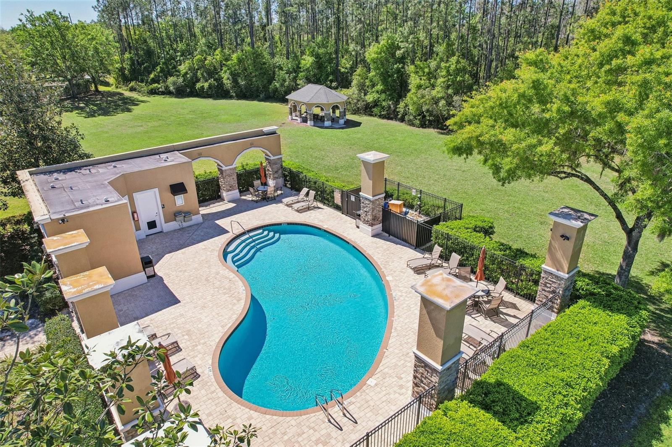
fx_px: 411
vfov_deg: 57.2
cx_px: 336
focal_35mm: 22
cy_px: 224
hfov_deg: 78.6
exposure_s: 1/2000
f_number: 2.8
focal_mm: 8.4
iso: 110
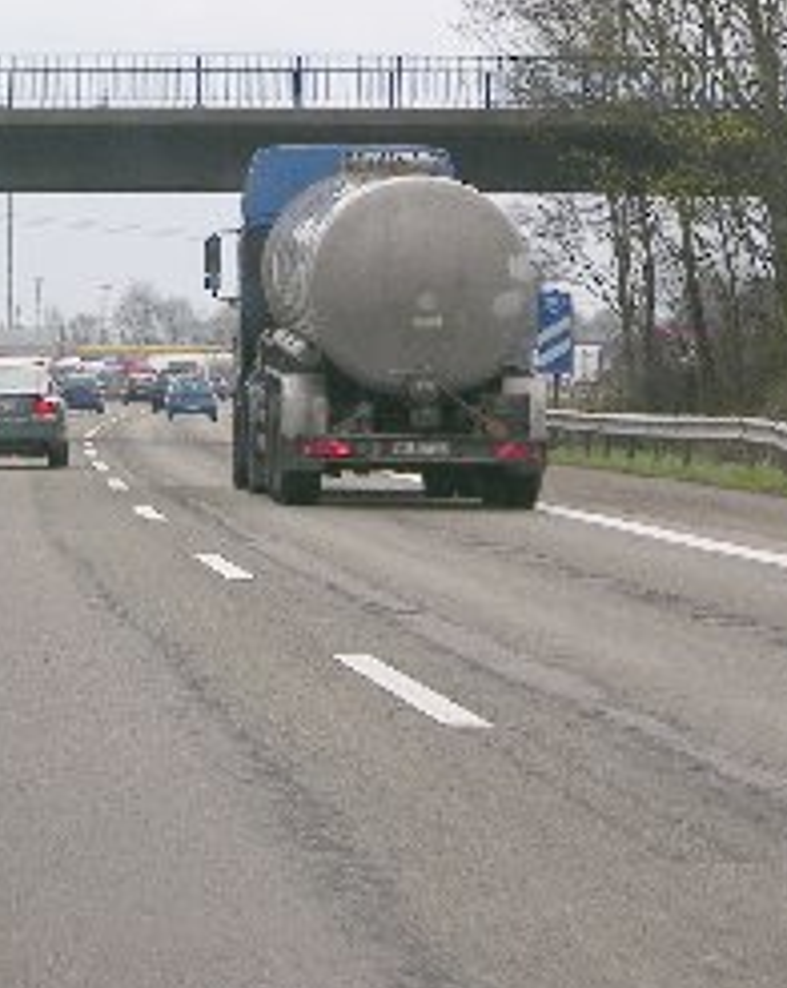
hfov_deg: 5.5
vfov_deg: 6.9
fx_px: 8173
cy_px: 129
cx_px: -159
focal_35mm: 280
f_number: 5.9
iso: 50
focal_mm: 29.5
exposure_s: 1/174
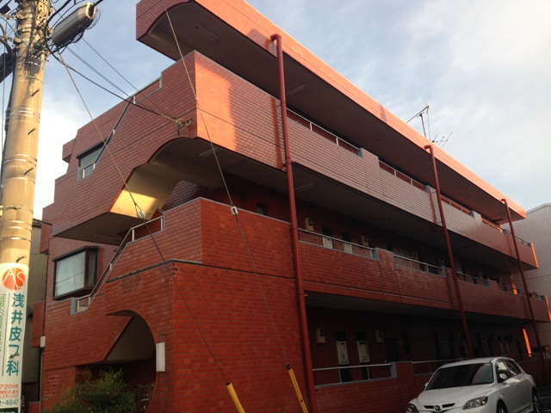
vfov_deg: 42.9
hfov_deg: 55.4
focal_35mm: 33
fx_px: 525
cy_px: 206
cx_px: 276
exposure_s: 1/304
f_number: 2.4
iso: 50
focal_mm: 4.12
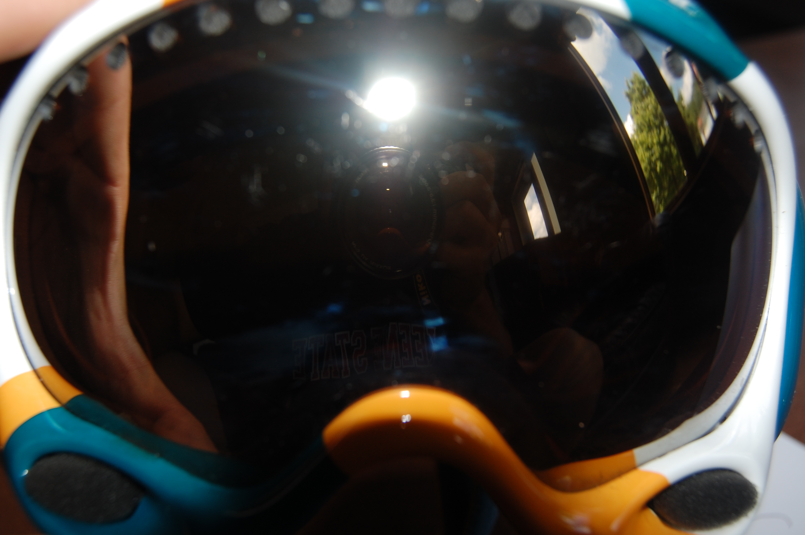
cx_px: 402
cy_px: 268
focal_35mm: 39
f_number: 5.6
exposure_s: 1/125
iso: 200
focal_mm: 26
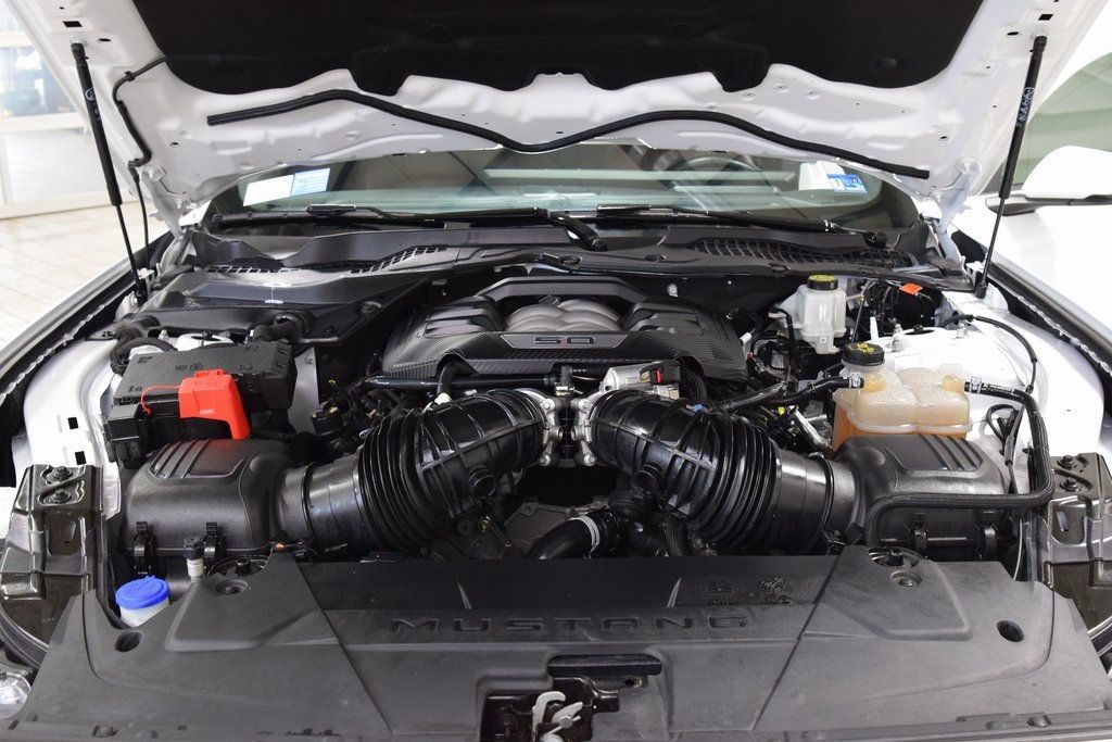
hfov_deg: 53.1
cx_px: 556
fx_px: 1112
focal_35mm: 36
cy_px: 371
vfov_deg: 36.9
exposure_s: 1/15
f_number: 6.3
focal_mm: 24
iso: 1400
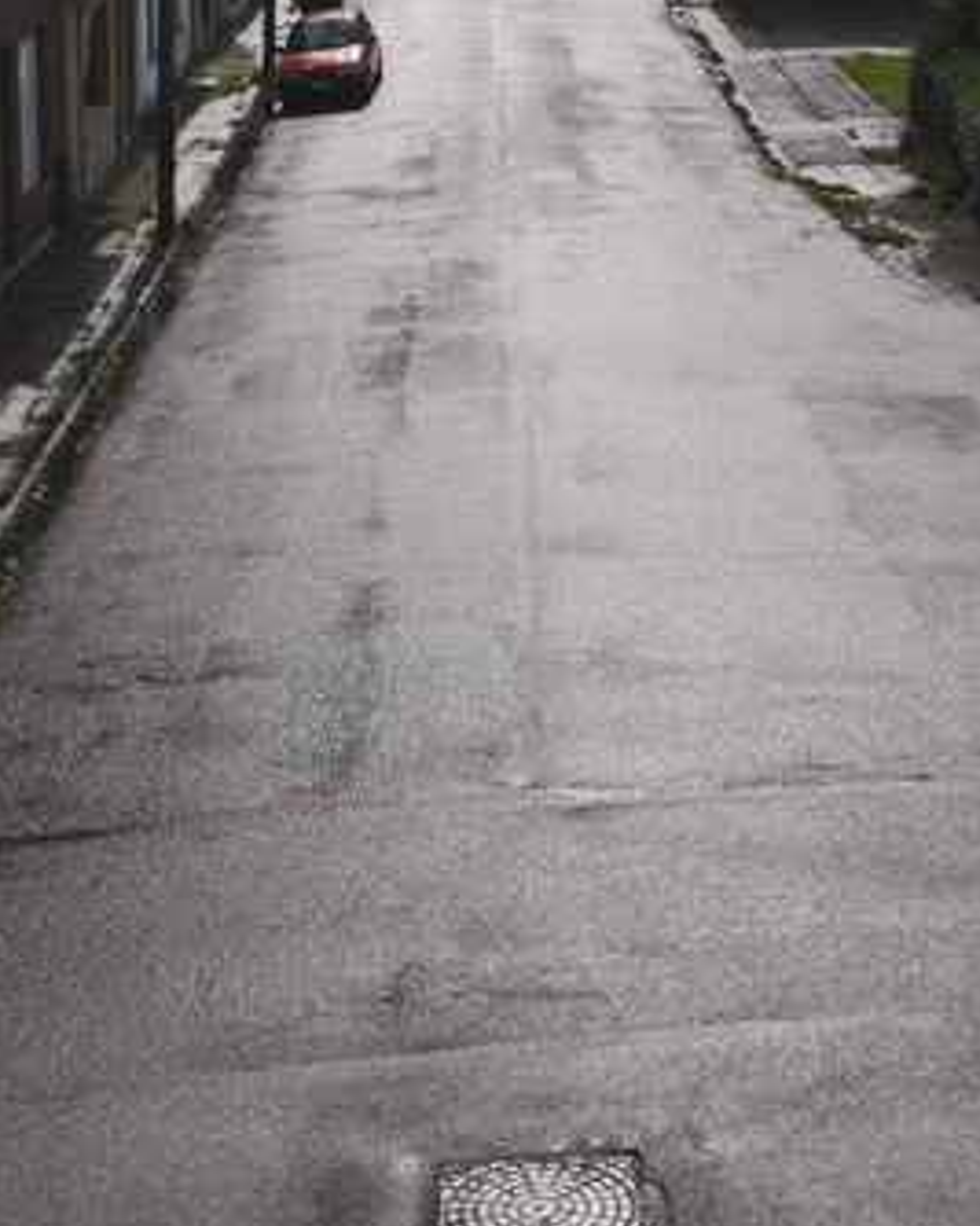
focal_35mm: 70
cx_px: 363
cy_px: 26
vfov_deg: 25.9
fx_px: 2539
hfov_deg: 21.8
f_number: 13
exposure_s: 1/400
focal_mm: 24
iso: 200
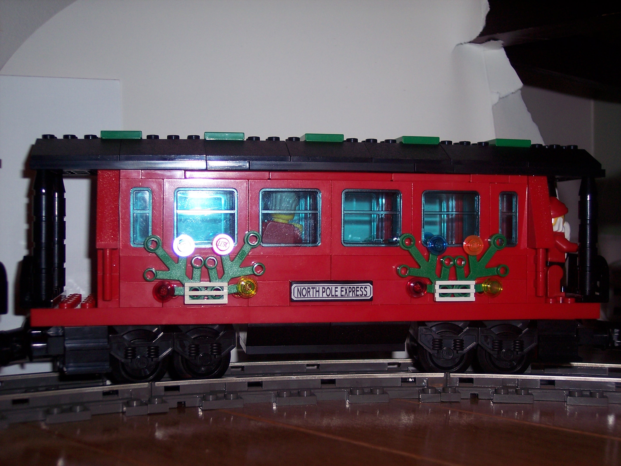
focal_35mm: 52
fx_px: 933
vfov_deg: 28.0
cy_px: 233
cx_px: 310
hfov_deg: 36.8
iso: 100
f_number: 3.4
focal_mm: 10.7
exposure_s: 1/60
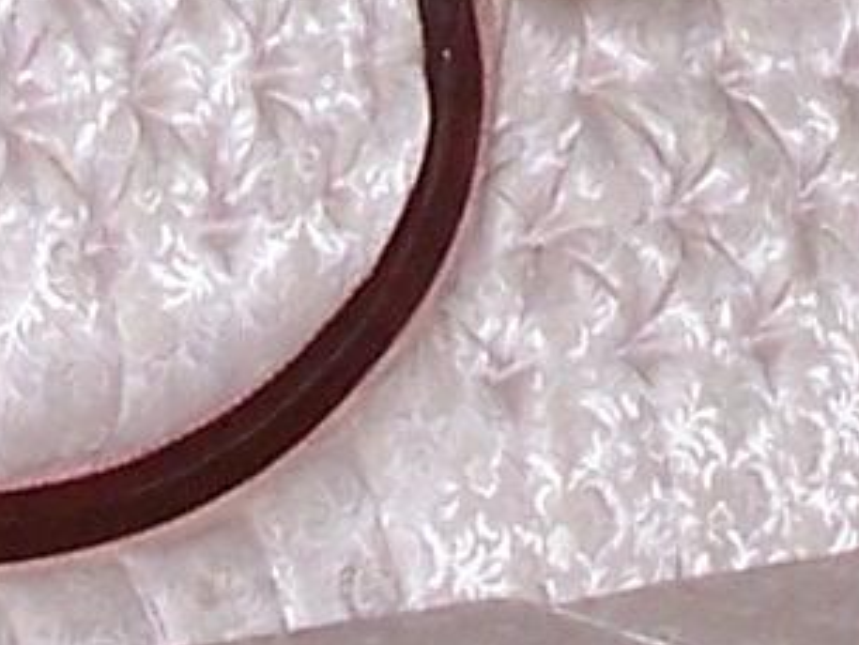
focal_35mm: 264
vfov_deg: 5.5
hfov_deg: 7.5
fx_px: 6554
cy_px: -561
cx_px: 659
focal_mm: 6
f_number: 2.8
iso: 140
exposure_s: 1/60
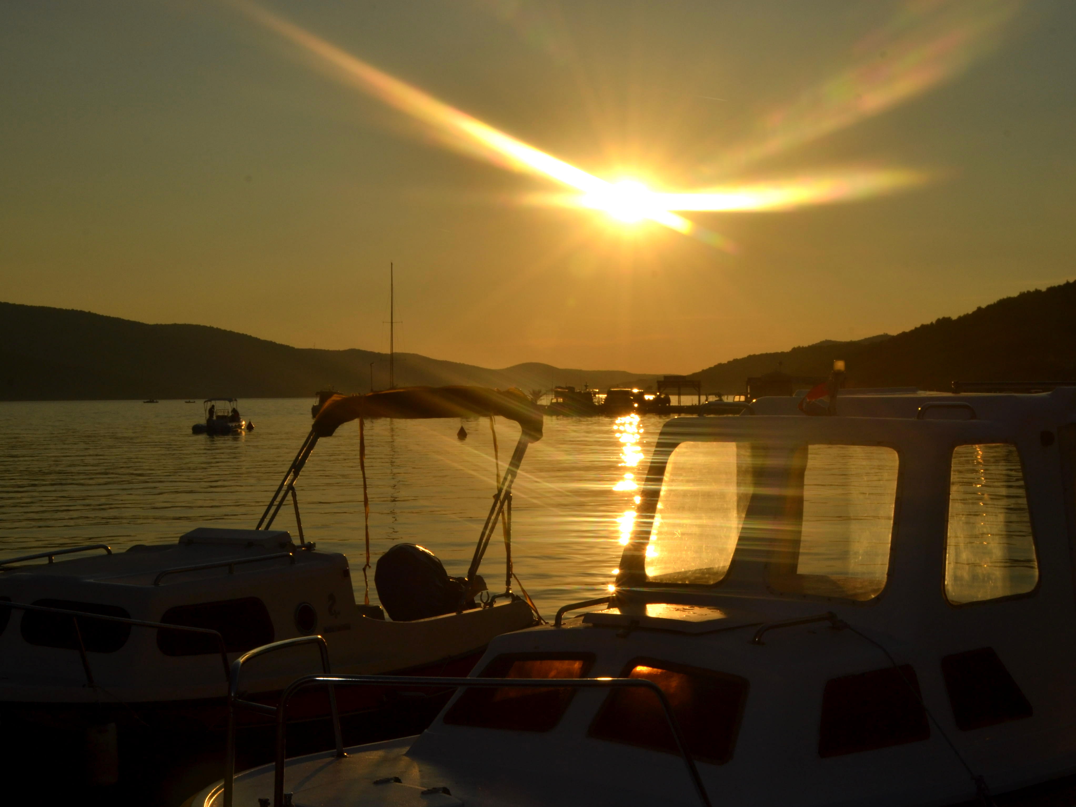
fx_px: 1616
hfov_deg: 36.8
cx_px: 497
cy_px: 404
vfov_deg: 28.0
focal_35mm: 52
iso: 100
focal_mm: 32
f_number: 18
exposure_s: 1/200
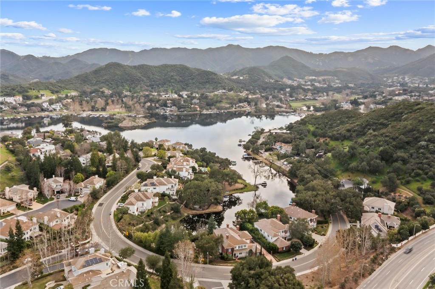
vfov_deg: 46.4
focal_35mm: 28
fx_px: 338
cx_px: 218
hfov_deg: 65.5
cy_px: 144
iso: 100
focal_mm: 10.26
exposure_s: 1/40
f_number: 4
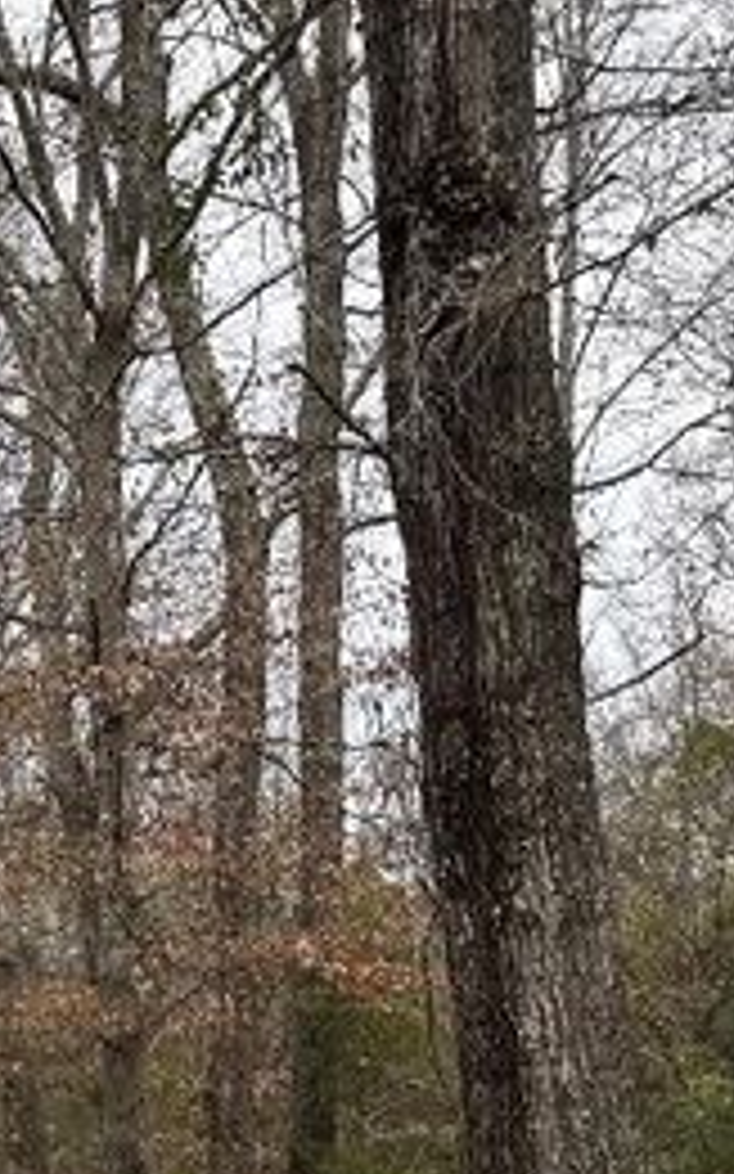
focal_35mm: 65
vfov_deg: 27.4
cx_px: -360
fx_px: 2082
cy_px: 1446
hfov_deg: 17.9
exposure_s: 1/142
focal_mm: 6.76
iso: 64
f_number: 1.78
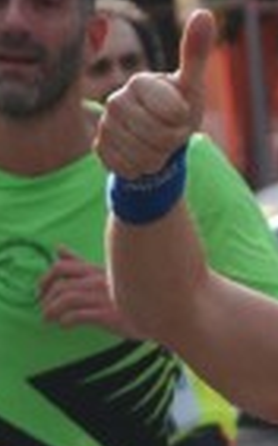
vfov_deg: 3.2
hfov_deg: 2.0
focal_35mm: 652
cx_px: 621
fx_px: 7912
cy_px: 579
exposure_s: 1/1000
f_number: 5.6
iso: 1000
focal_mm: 100
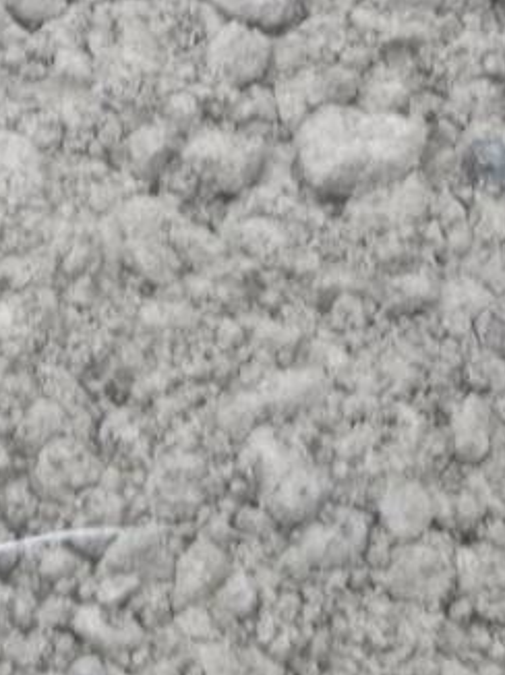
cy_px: -880
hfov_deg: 8.9
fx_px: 3155
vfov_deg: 10.6
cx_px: -273
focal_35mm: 162
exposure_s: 1/13
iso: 160
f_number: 3.3
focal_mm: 5.9
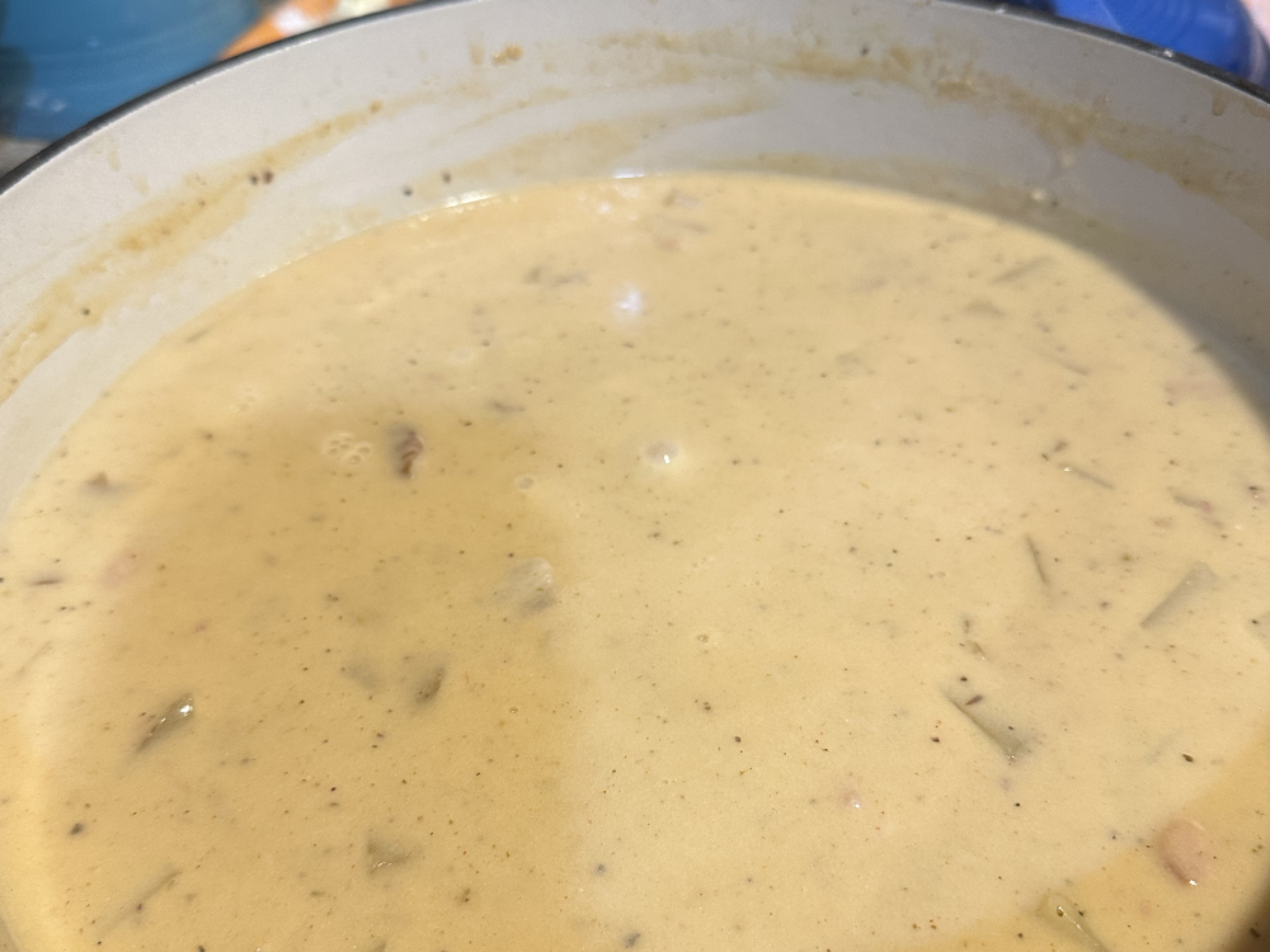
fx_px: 881
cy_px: 476
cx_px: 635
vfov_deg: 56.8
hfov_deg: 71.6
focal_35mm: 24
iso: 250
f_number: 1.78
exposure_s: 1/60
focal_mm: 6.86
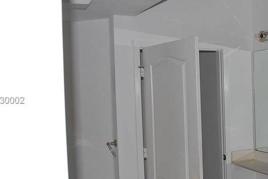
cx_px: 224
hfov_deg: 37.7
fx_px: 372
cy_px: 101
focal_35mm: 50
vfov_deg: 27.0
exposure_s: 1/60
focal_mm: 18
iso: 200
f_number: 3.5
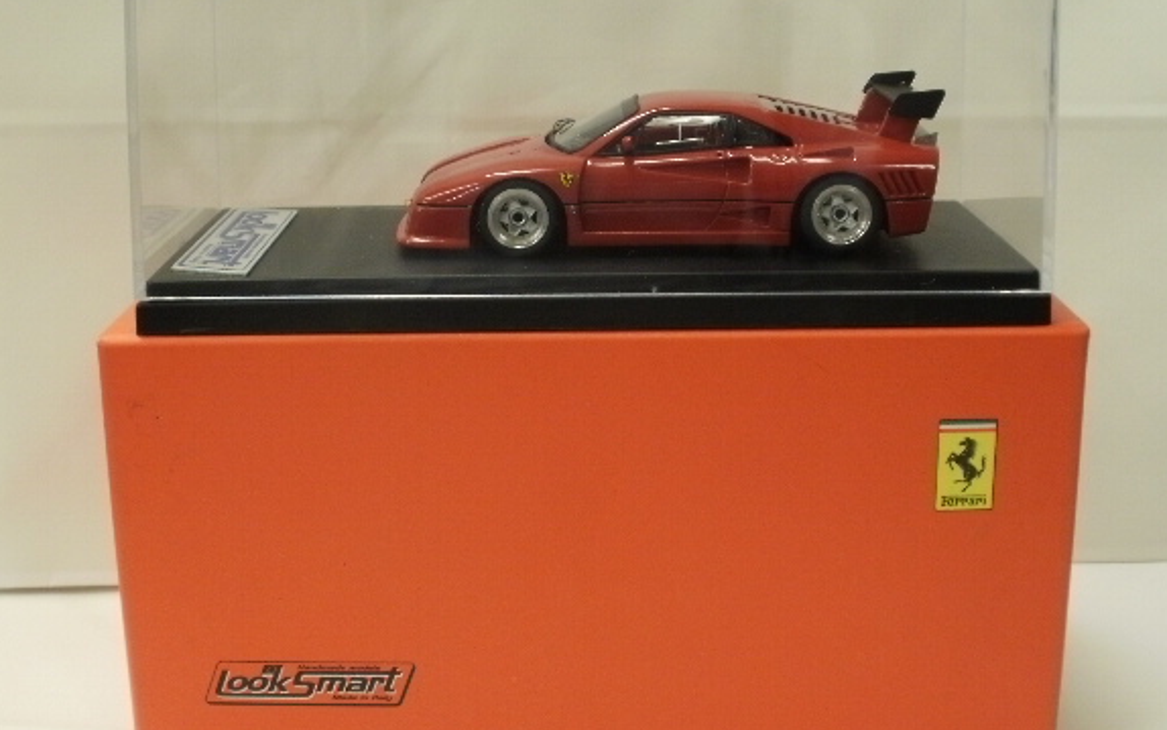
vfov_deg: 24.9
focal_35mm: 52
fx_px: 1654
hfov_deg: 38.9
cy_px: 364
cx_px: 571
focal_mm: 7.7
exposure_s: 1/15
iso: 125
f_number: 4
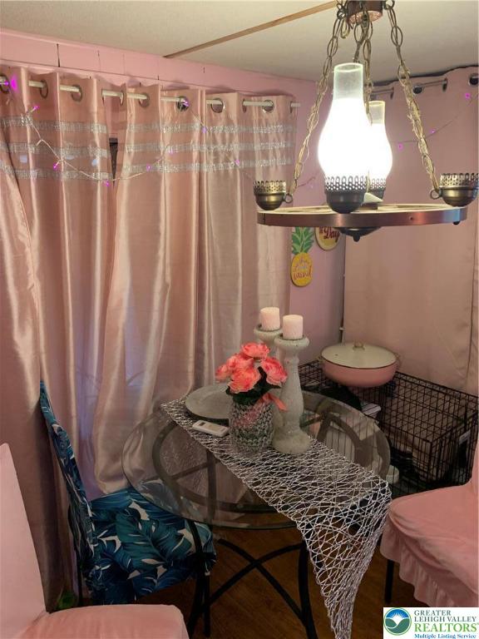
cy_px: 320
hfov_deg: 53.1
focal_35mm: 26
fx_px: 480
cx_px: 240
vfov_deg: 67.3
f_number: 1.8
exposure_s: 1/40
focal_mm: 4.25
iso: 320
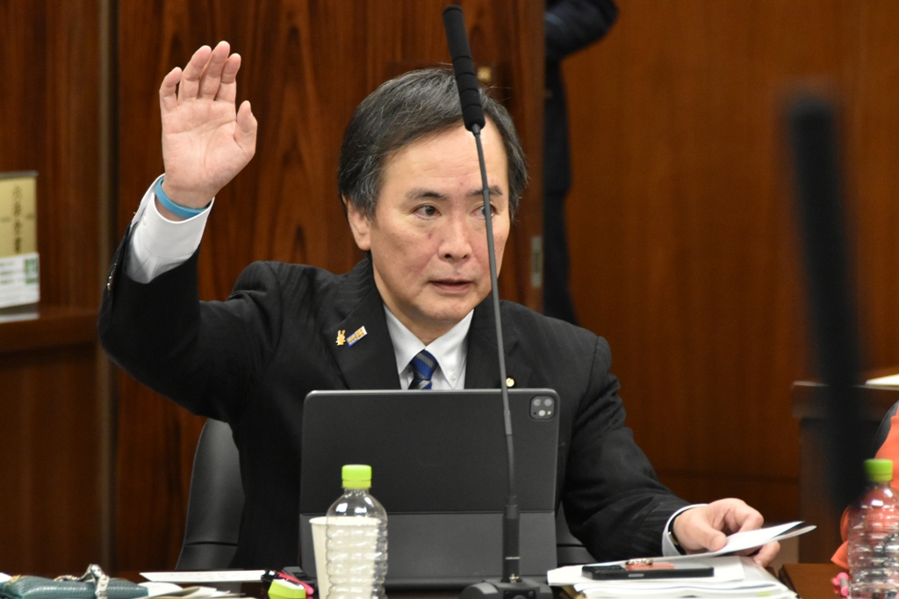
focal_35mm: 225
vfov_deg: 6.1
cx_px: 450
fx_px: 5617
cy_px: 300
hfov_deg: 9.2
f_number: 6.3
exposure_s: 1/160
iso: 2500
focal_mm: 150
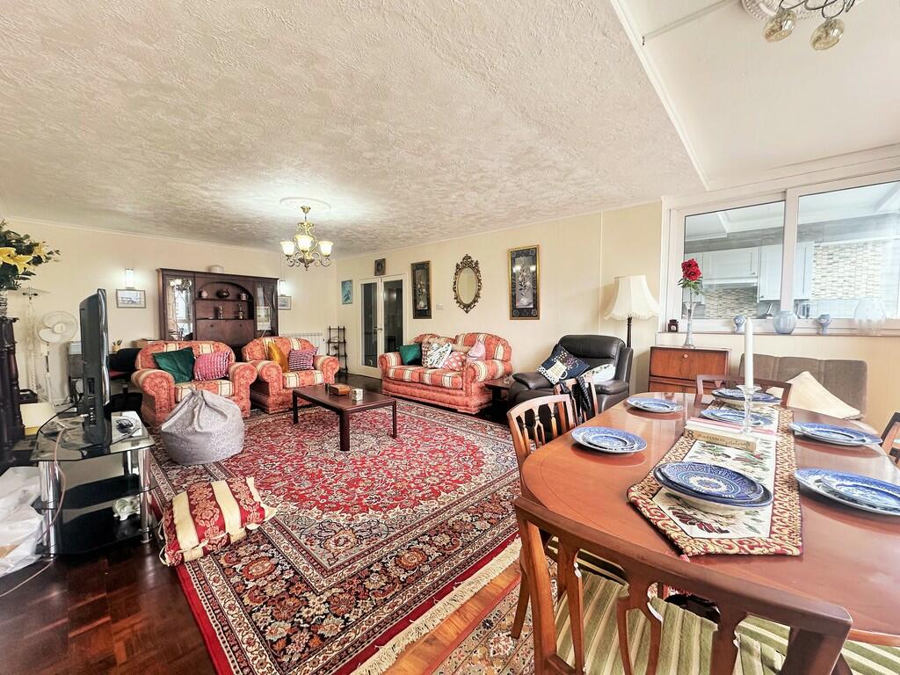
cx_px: 450
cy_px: 338
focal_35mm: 14
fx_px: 364
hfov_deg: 102.1
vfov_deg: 85.7
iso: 125
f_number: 2.2
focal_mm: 2.22
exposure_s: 1/100
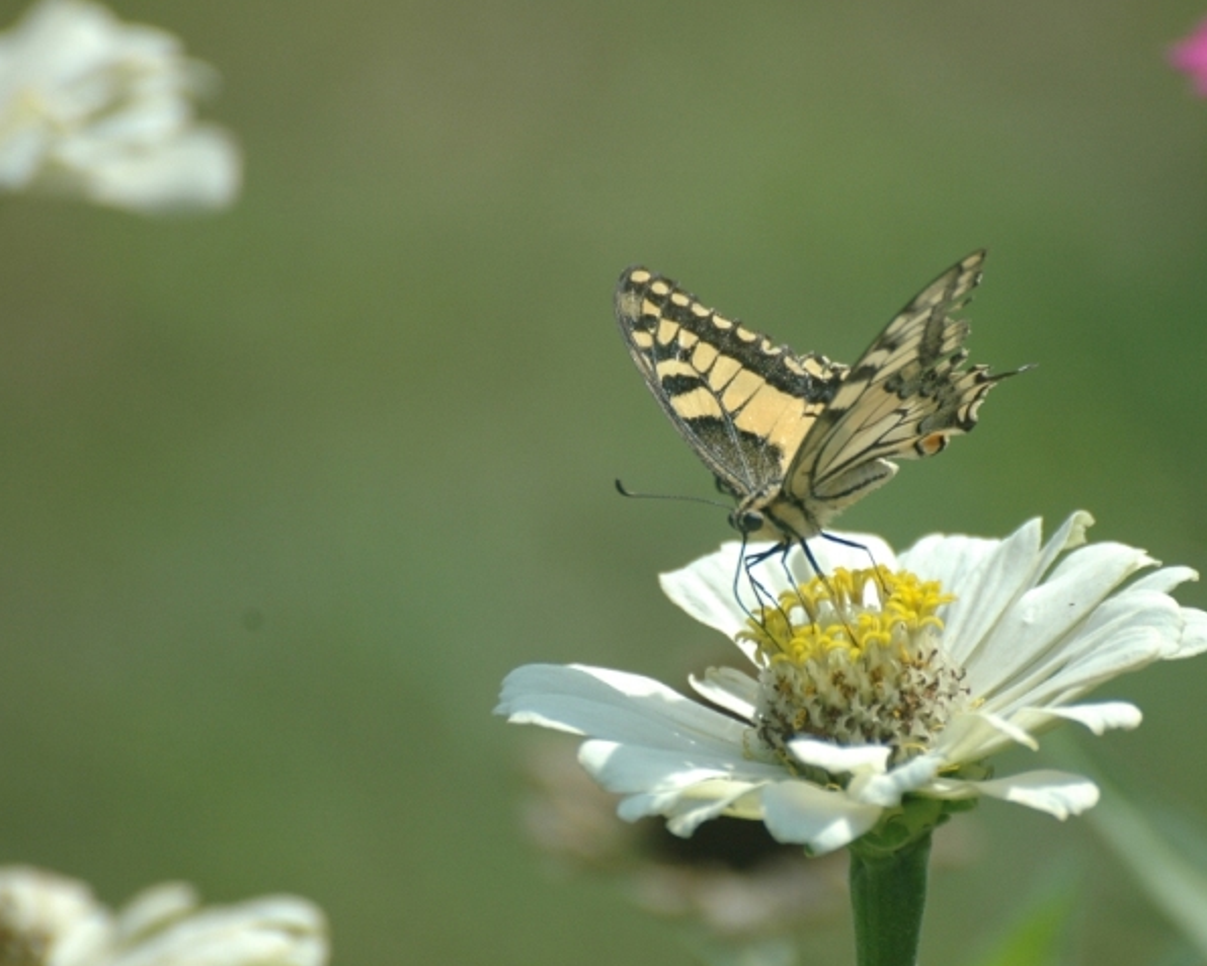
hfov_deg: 3.4
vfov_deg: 2.7
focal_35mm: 566
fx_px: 20222
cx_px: 749
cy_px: 529
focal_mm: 300
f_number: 6
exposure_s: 1/640
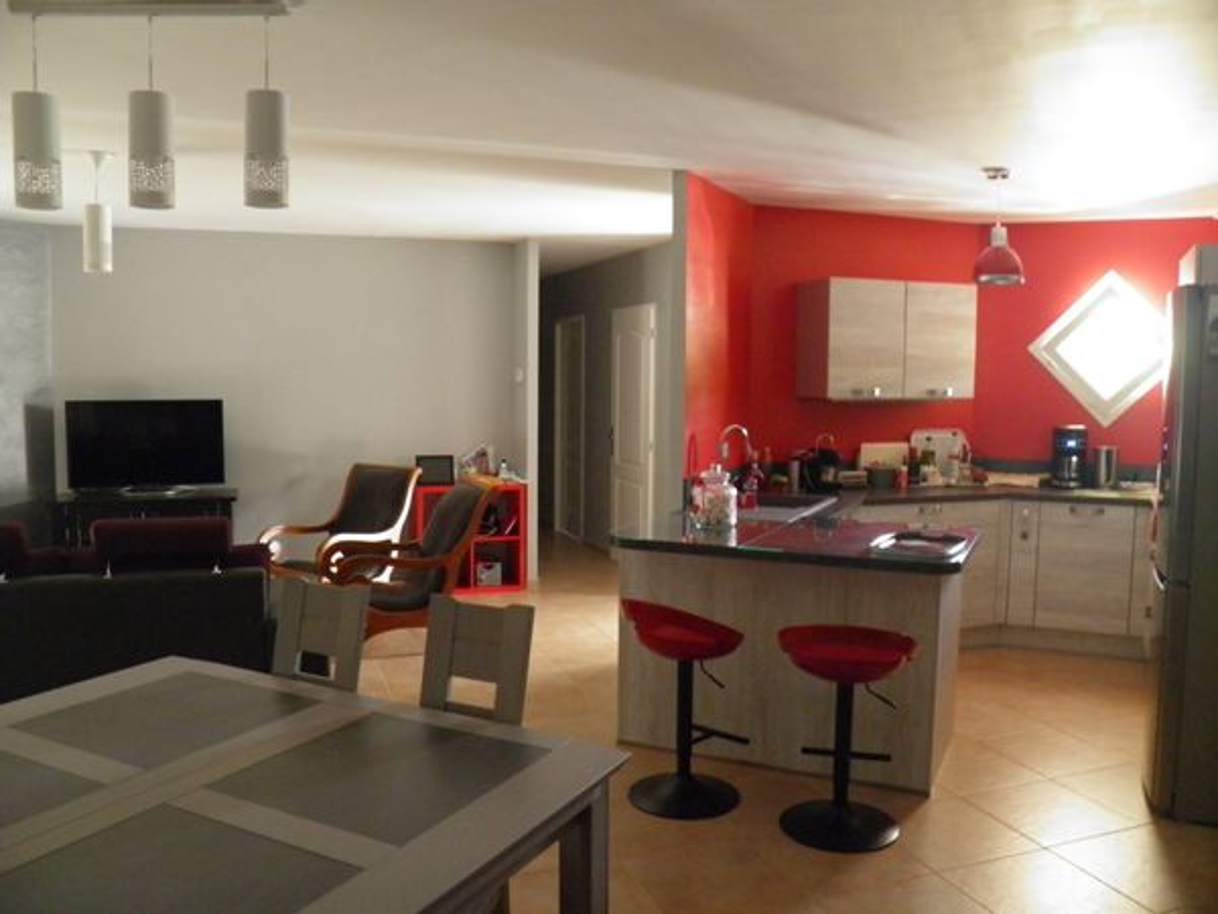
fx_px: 985
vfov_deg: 49.7
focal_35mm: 28
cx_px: 609
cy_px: 457
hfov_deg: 63.4
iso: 400
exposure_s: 1/8
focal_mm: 4.9
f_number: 2.8
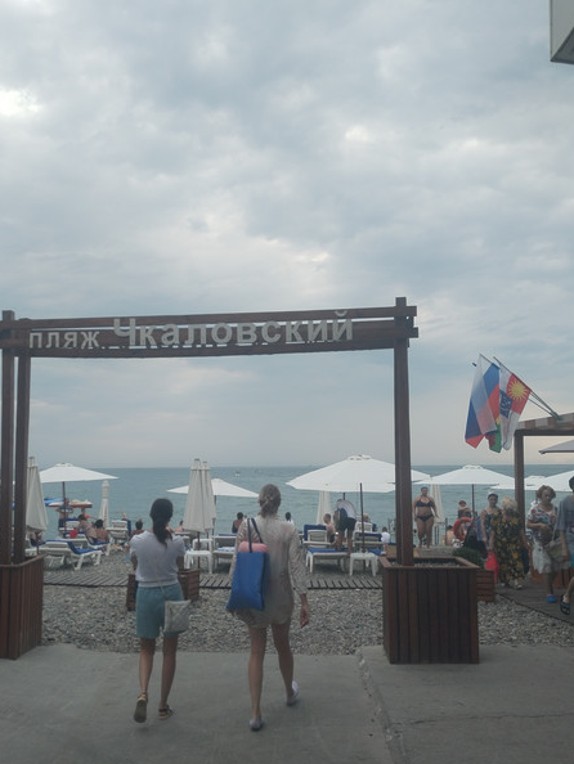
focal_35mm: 35
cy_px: 409
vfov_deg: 52.6
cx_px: 234
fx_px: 773
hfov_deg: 40.6
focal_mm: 4.75
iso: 100
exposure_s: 1/617
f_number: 1.8
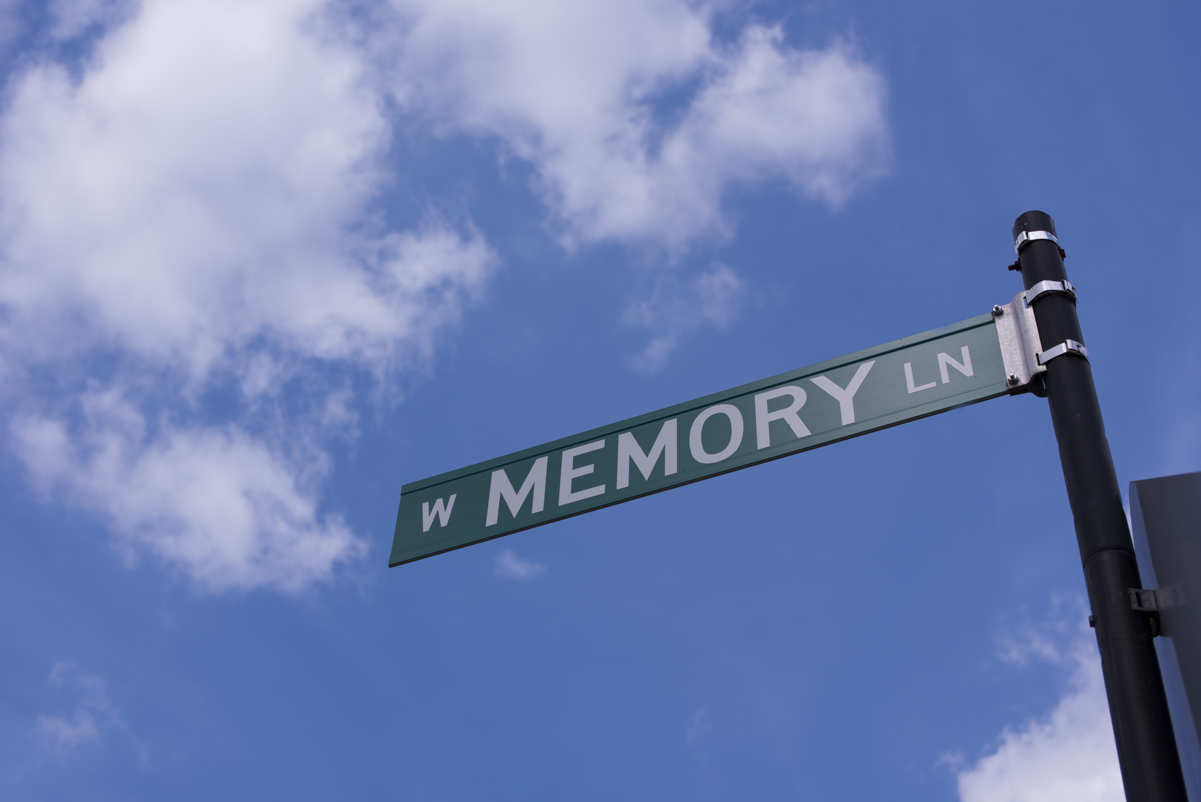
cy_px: 401
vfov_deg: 27.0
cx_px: 600
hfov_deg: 39.6
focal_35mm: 50
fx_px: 1668
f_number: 8
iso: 100
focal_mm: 50
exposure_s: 1/640
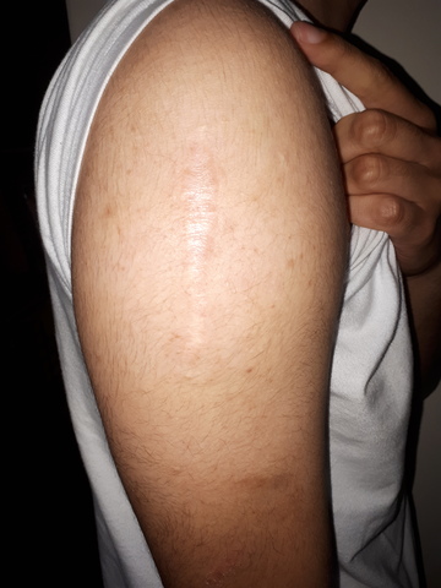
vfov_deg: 65.3
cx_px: 220
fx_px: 459
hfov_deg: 51.4
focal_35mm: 27
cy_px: 294
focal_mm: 3.6
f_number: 1.9
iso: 50
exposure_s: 1/120
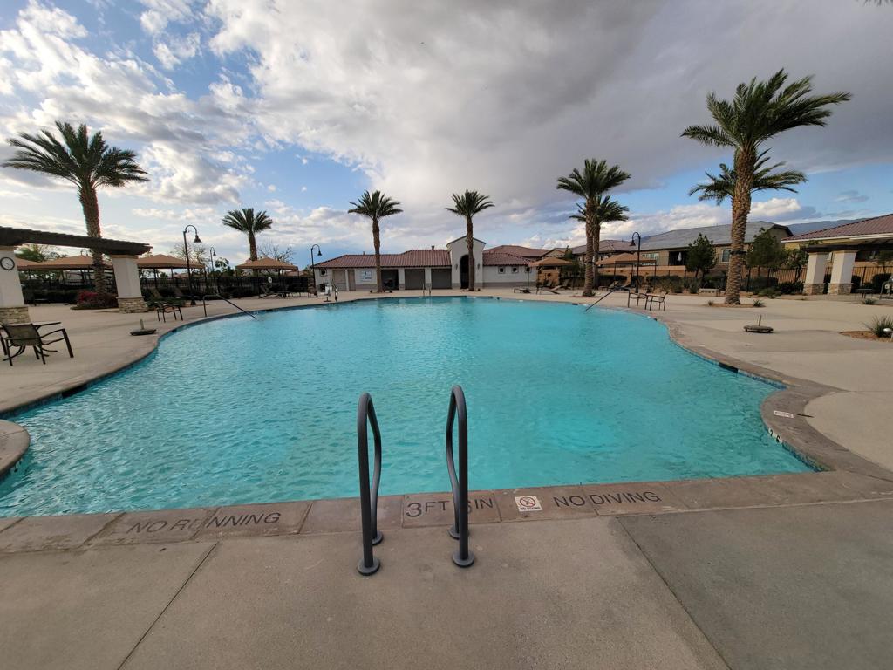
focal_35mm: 13
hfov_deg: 106.2
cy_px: 335
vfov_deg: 89.9
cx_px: 446
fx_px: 335
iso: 50
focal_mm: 2.2
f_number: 2.2
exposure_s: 1/1290
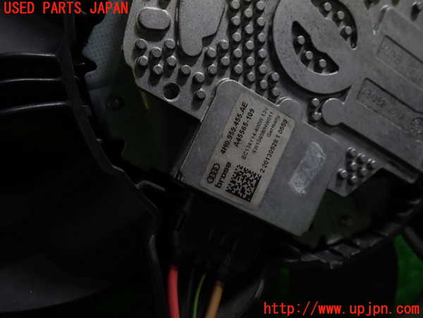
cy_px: 159
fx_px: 367
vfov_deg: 46.8
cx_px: 212
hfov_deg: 60.0
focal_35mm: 30
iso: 200
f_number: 2.3
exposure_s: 1/60
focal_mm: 5.4
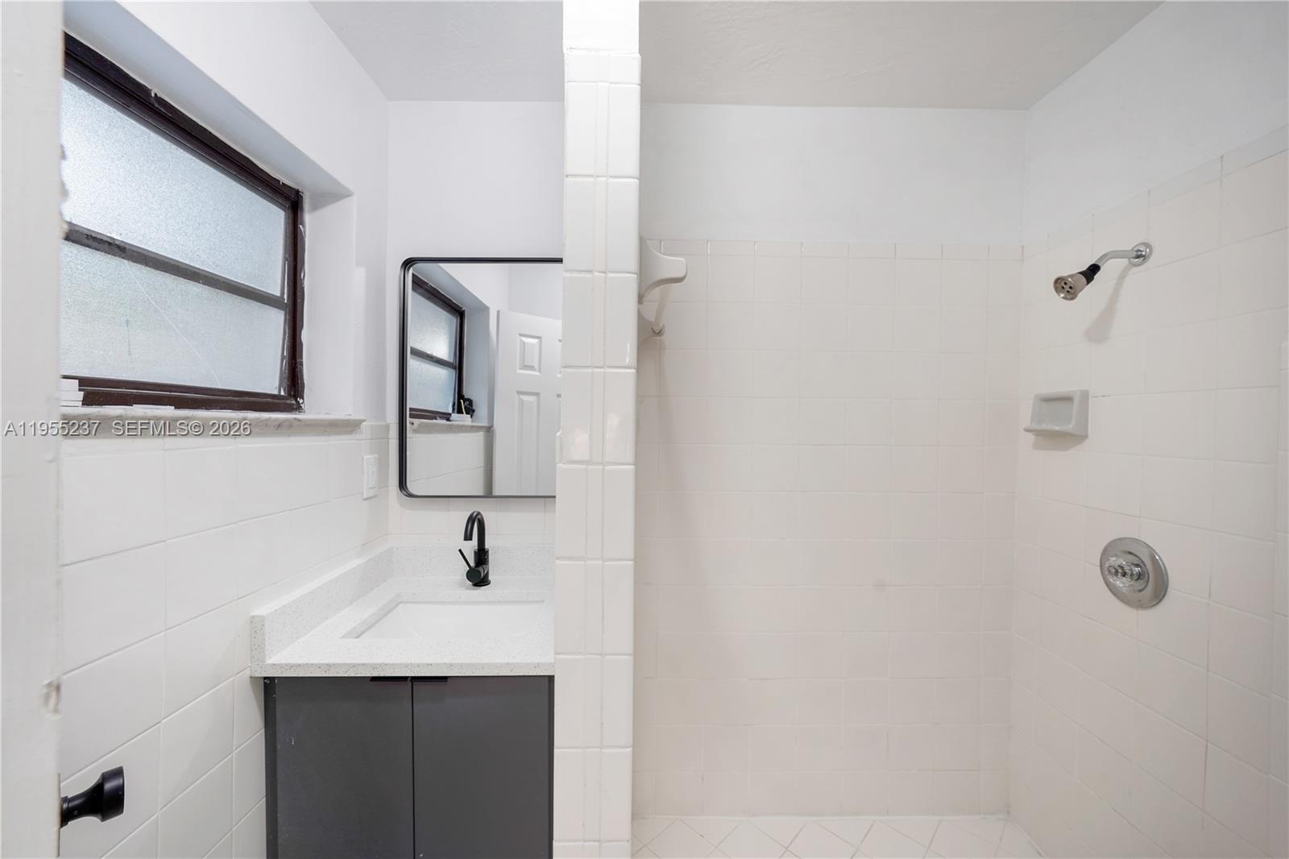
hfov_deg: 104.3
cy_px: 430
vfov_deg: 81.2
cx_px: 644
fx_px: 501
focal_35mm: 14
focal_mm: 14
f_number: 8
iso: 100
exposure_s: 1/3
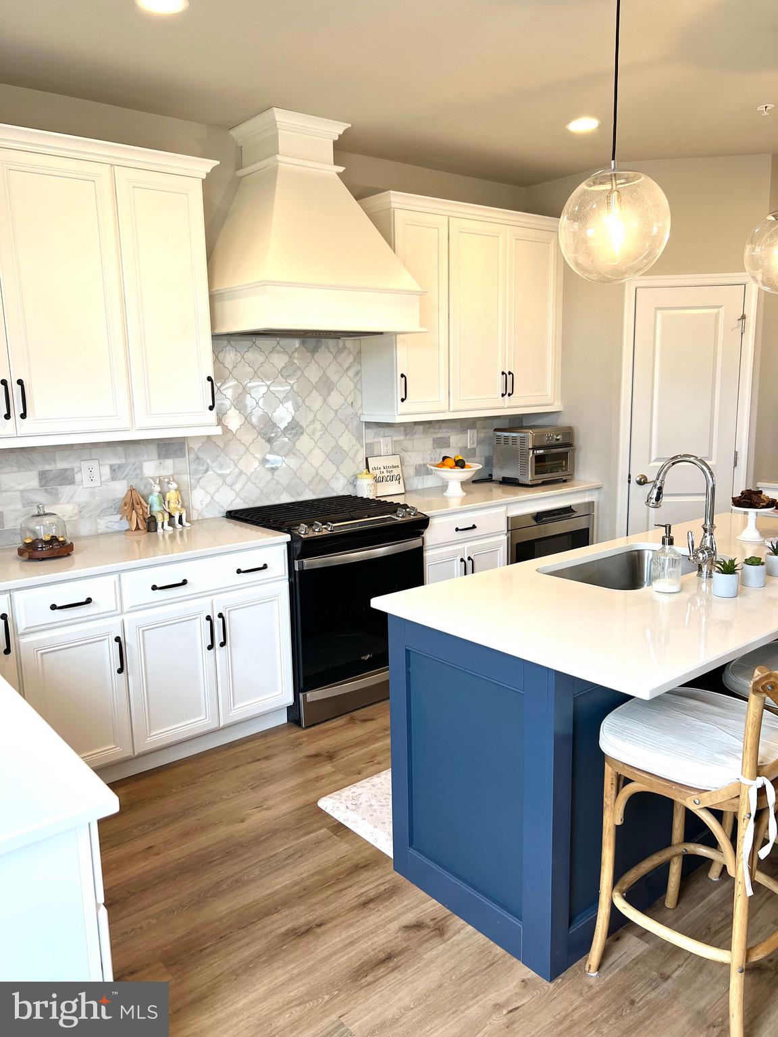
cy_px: 518
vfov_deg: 67.3
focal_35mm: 26
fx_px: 779
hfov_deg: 53.1
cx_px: 389
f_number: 1.5
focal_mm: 5.7
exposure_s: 1/120
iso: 64
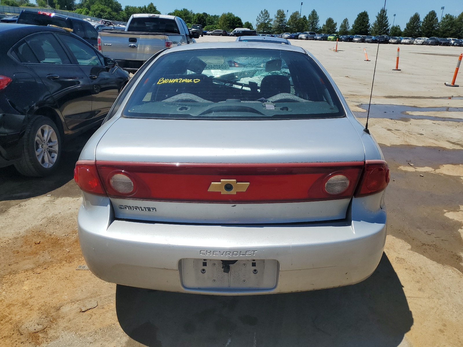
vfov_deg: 53.1
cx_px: 232
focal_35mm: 26
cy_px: 174
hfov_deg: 67.3
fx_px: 348
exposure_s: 1/5000
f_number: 1.5
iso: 50
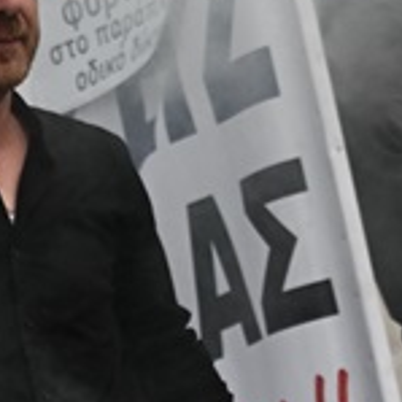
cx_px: 111
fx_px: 3705
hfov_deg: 6.2
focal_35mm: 282
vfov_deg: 6.2
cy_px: 333
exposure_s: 1/10000
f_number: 4
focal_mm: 62
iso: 640
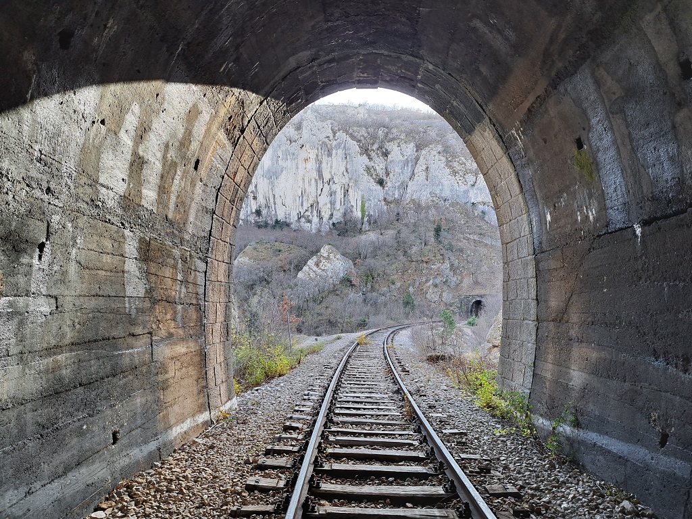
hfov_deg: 71.6
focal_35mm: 24
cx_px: 346
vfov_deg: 56.8
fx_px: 480
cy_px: 260
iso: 50
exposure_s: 1/100
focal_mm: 5.23
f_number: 1.8
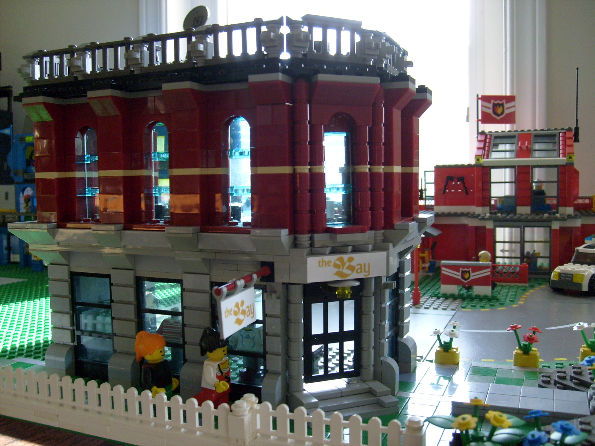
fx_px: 602
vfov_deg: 40.7
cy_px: 223
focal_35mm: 35
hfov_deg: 52.6
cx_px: 298
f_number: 2.8
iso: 100
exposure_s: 1/60
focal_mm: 5.8
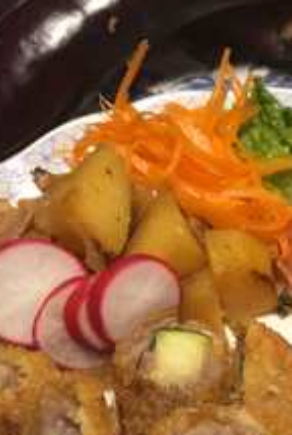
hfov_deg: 24.0
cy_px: 287
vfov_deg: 35.3
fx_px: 679
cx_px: 225
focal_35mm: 56
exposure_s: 1/30
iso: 80
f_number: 2.2
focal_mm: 4.15
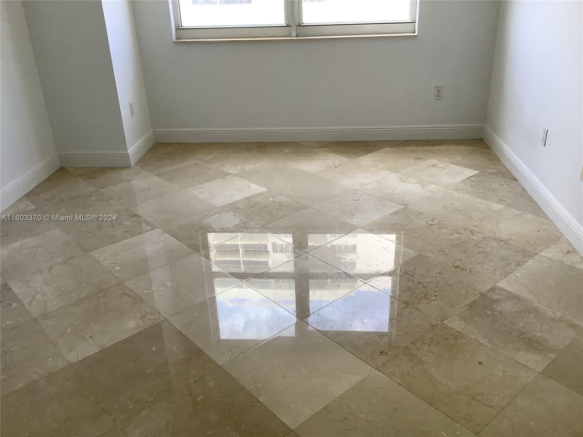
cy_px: 218
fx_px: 522
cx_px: 292
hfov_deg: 58.4
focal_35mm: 31
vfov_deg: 45.4
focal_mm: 3.3
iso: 80
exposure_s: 1/120
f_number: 2.4
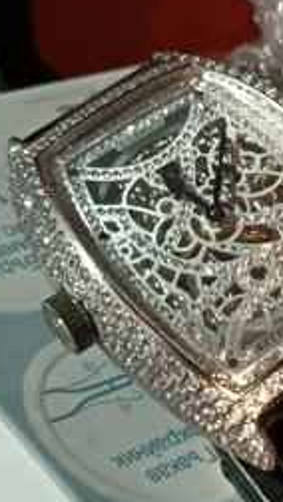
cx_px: 275
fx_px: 1519
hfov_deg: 10.6
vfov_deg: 18.8
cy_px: 279
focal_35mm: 114
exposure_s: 1/16.7
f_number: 1.75
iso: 3385
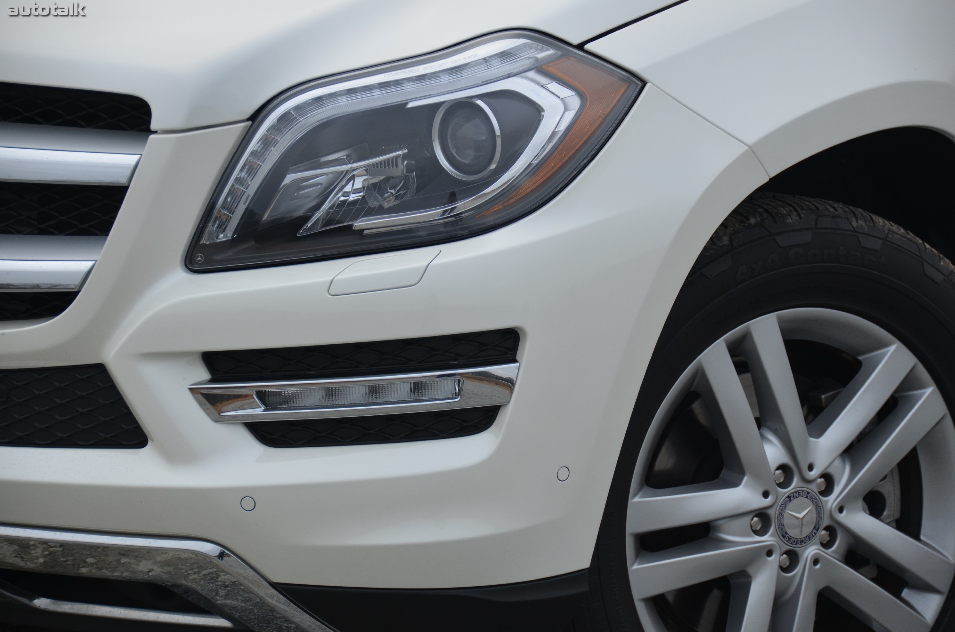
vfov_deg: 9.6
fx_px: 3772
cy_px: 316
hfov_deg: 14.4
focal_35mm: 142
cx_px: 478
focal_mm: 95
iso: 450
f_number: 5.3
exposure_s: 1/1000
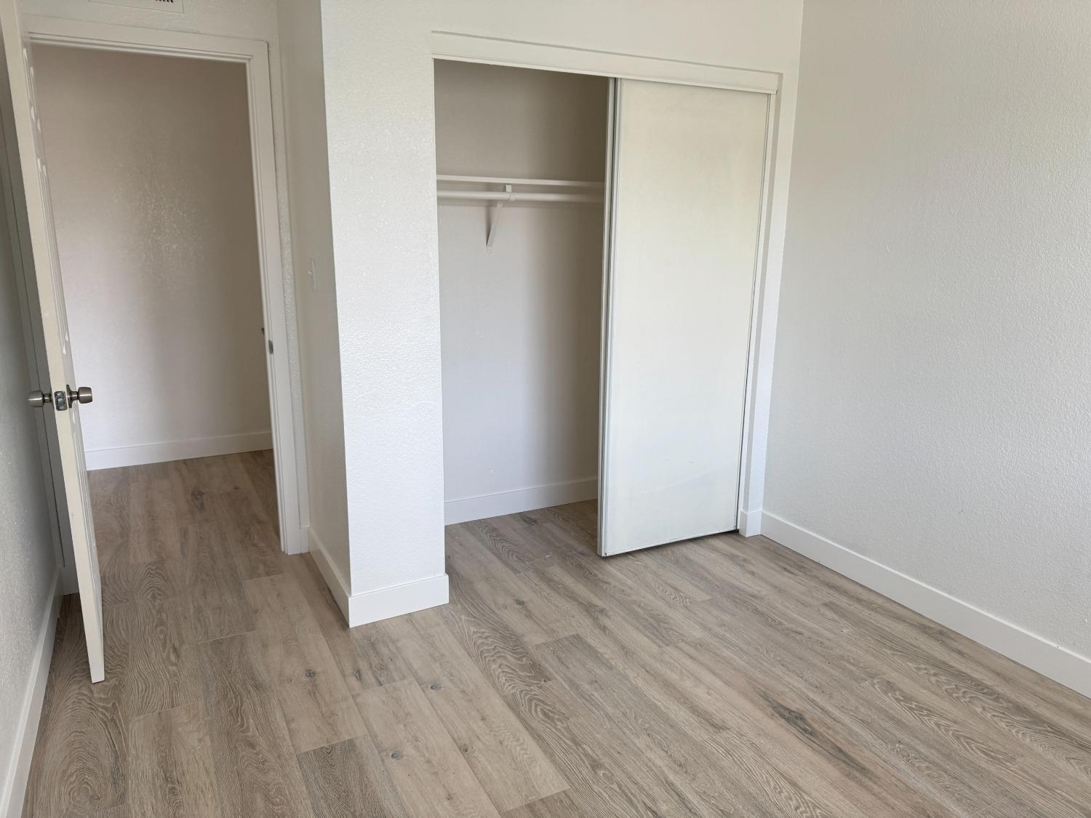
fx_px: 756
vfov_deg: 56.8
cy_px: 409
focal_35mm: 24
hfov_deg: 71.6
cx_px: 546
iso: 125
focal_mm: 6.76
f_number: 1.78
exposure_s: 1/120
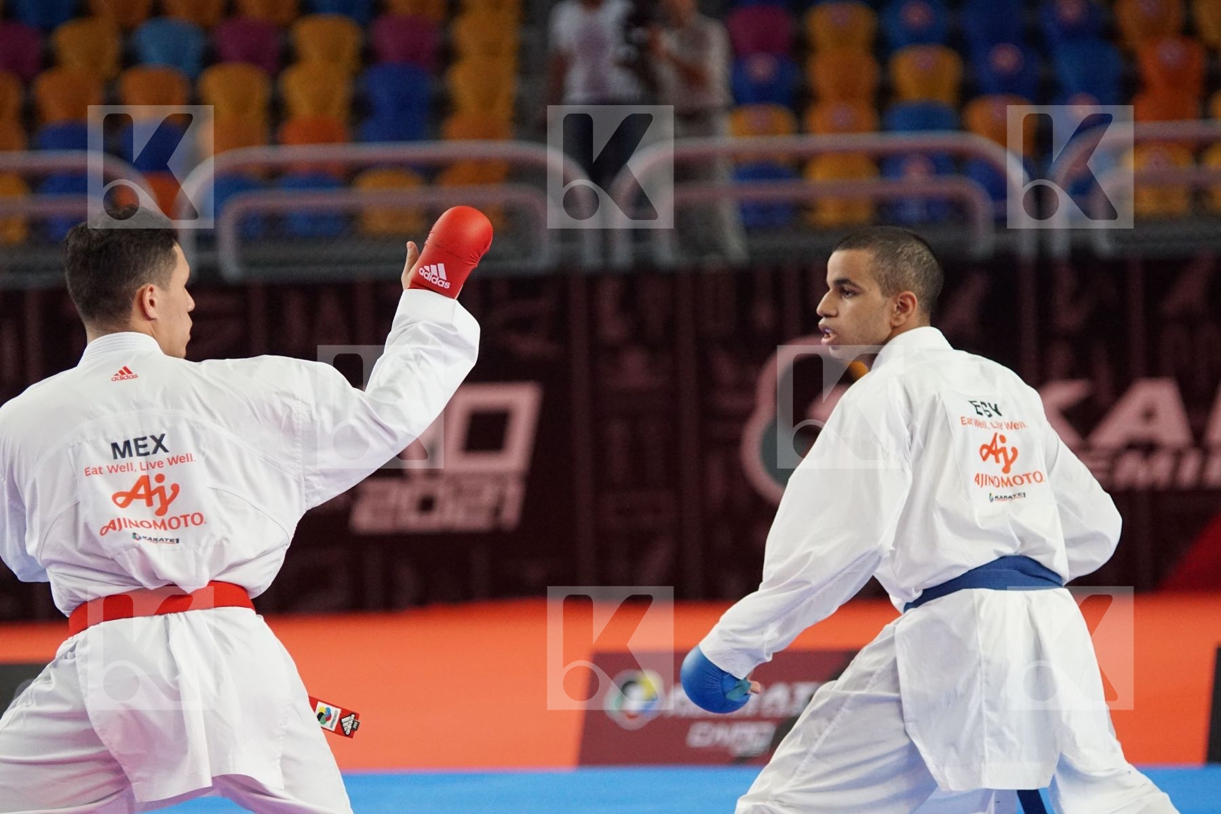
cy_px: 407
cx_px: 610
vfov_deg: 6.5
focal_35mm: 210
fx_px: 7122
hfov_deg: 9.8
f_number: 2.8
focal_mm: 140
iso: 3200
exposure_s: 1/2000
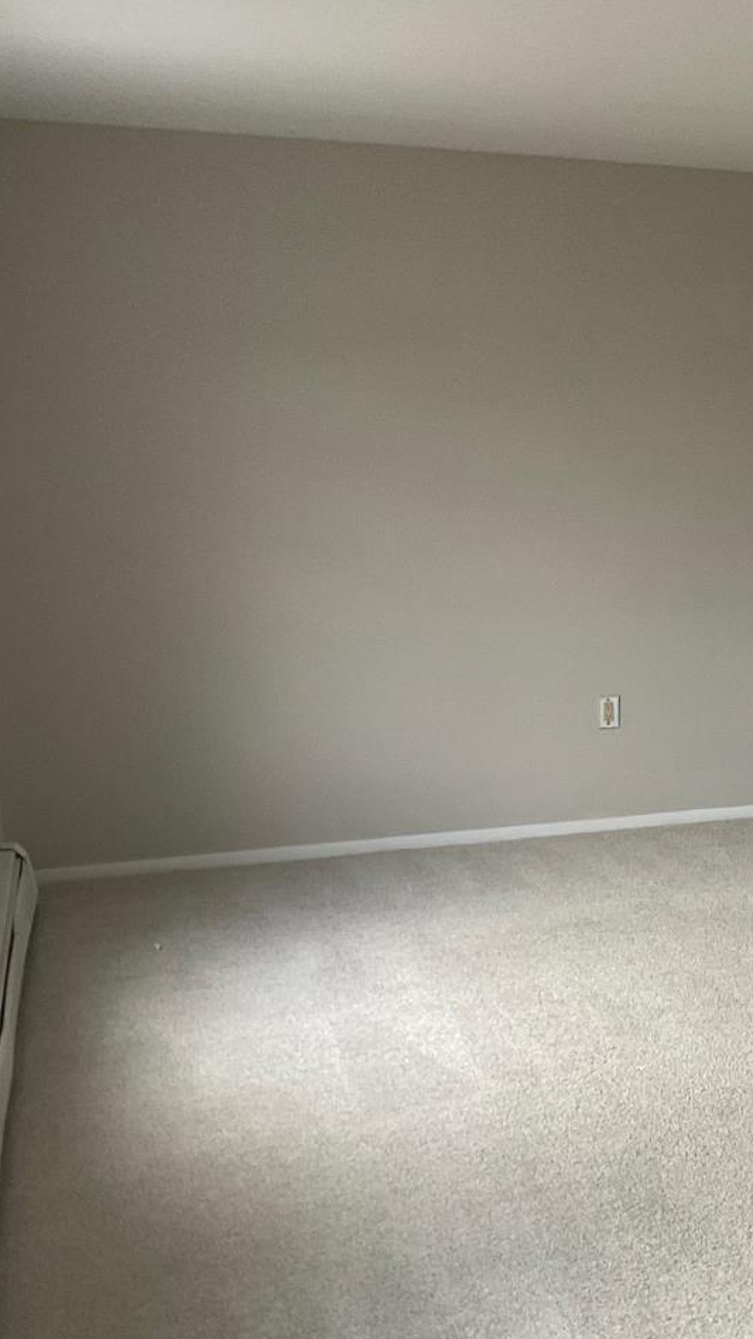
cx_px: 938
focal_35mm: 50
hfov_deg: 21.9
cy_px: 775
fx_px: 1775
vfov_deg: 41.2
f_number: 1.8
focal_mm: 3
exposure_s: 1/62
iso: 64
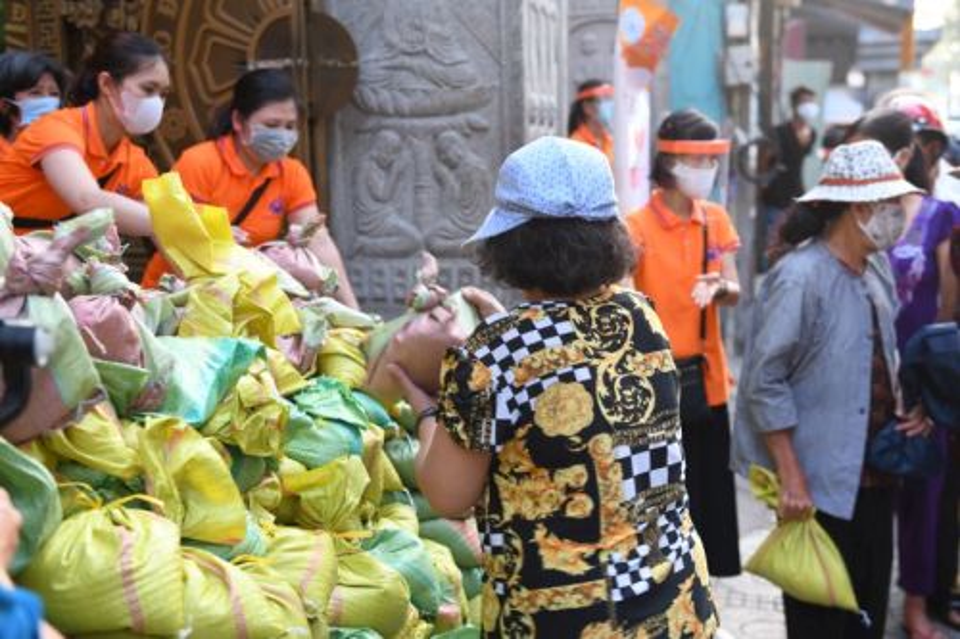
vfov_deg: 27.0
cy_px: 320
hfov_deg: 39.6
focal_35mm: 50
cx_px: 480
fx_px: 1333
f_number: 3.2
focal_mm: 50
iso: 500
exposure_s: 1/125
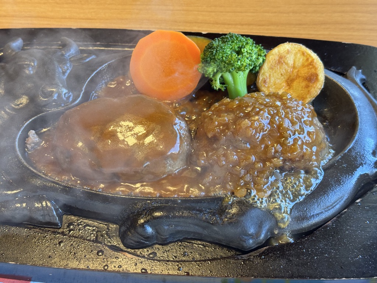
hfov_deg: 39.7
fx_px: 523
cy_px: 142
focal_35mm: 48
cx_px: 188
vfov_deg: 30.3
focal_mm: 6.76
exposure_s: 1/60
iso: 100
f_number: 1.78
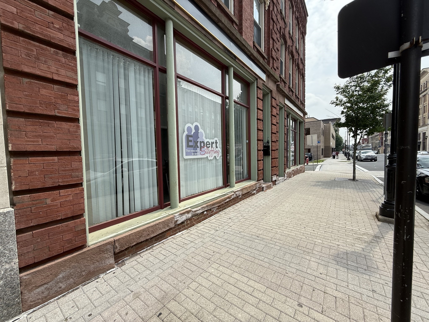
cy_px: 161
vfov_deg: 85.7
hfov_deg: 102.1
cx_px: 214
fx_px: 174
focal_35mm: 14
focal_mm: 2.22
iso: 50
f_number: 2.2
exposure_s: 1/1033
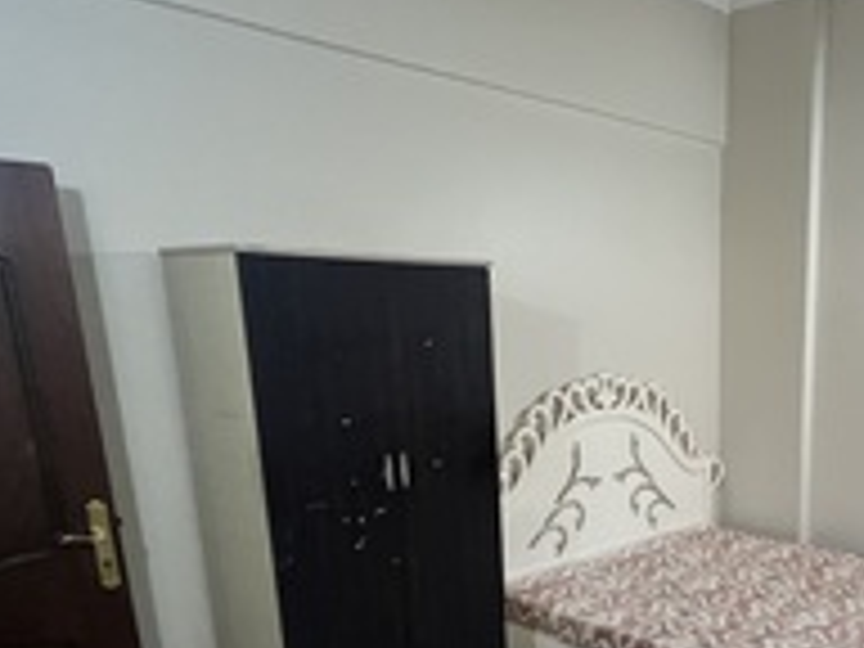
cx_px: 722
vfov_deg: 43.0
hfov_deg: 53.4
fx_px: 774
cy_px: 533
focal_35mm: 31
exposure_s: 1/50
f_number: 1.8
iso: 320
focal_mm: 1.57
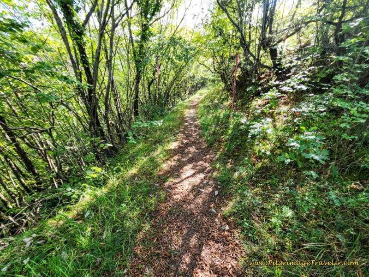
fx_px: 139
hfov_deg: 106.2
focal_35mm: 13
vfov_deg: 89.9
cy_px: 138
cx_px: 184
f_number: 2.2
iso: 64
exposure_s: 1/120
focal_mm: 2.2
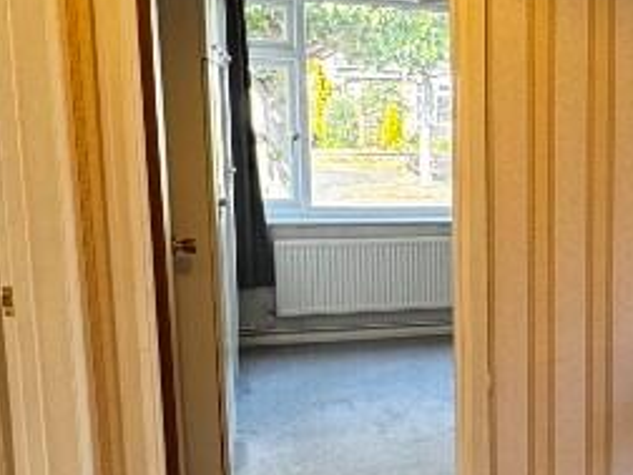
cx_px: 839
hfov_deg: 27.7
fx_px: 1042
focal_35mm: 57
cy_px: 281
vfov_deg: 25.6
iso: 125
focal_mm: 2.22
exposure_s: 1/100
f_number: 2.2
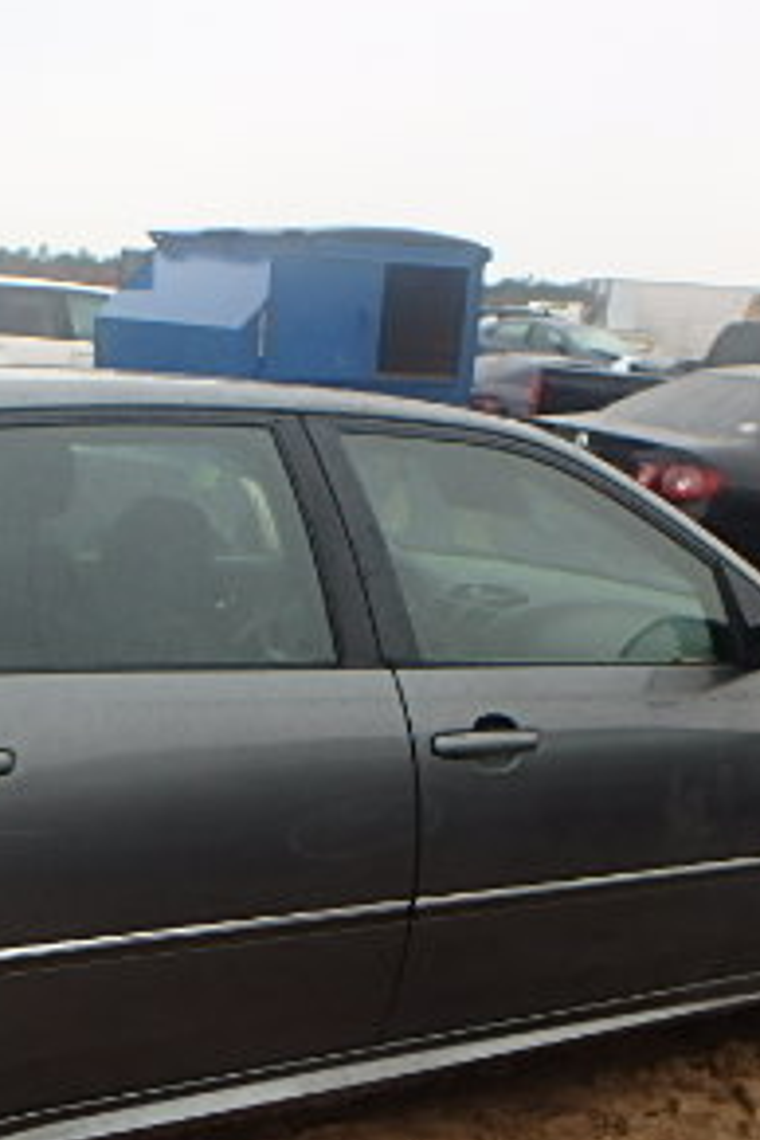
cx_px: 27
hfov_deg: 26.8
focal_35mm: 48
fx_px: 1520
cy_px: 670
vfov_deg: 41.0
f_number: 3.5
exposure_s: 1/125
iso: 125
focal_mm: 3.7
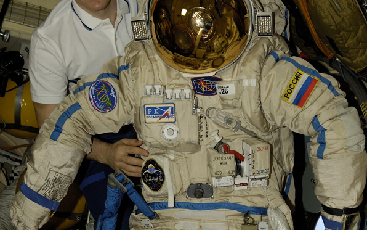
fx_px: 718
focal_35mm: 72
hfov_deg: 28.7
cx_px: 183
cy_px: 166
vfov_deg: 18.1
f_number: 4.8
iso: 200
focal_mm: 31
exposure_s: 1/60
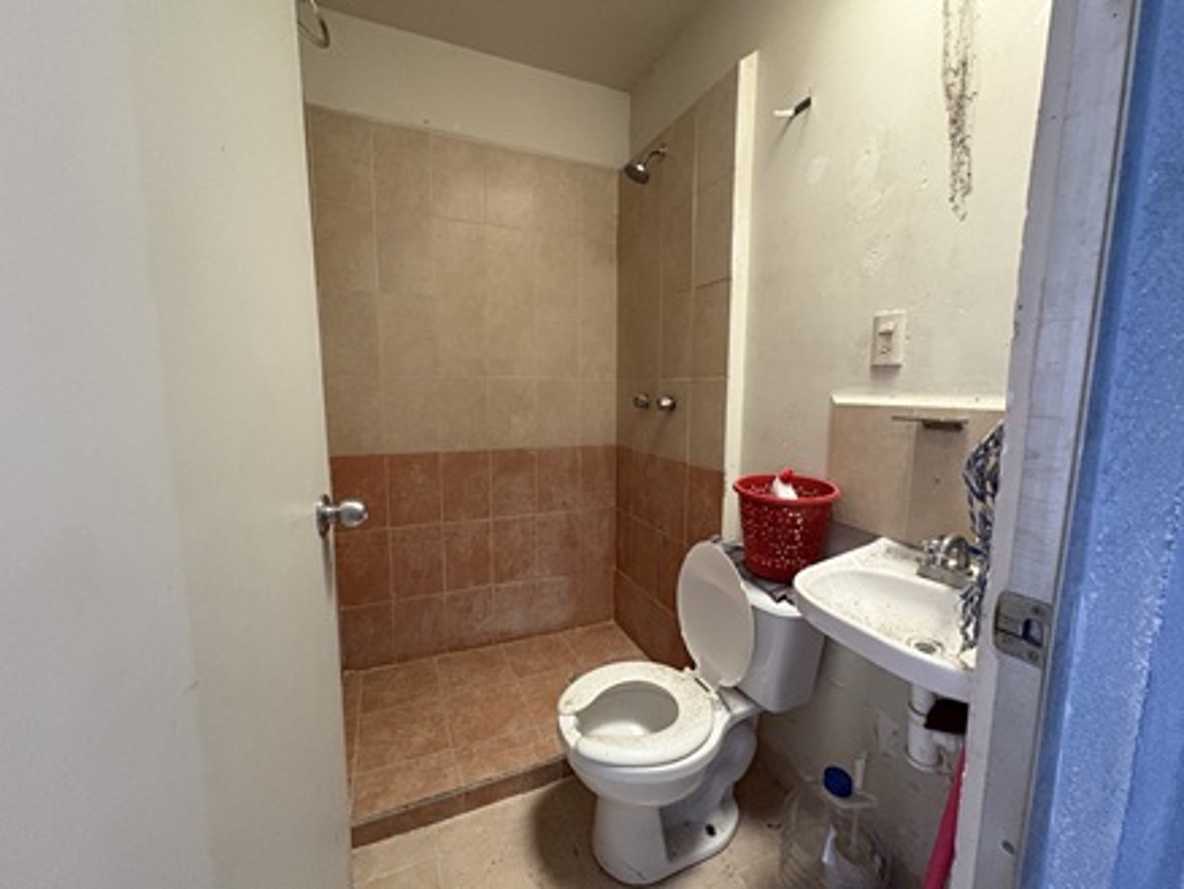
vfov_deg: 85.7
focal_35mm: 14
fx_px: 479
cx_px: 592
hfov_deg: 102.0
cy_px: 444
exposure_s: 1/60
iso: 800
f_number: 2.2
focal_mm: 2.22
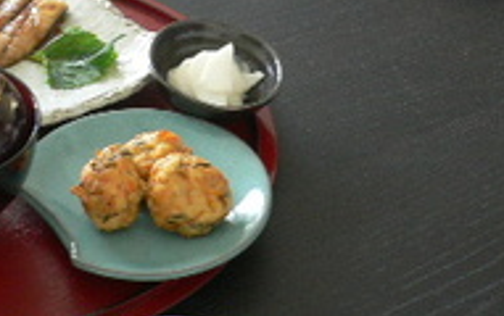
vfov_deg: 13.2
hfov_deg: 21.2
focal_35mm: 97
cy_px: -46
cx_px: 135
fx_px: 1334
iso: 100
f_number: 2.8
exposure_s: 1/15
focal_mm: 5.8
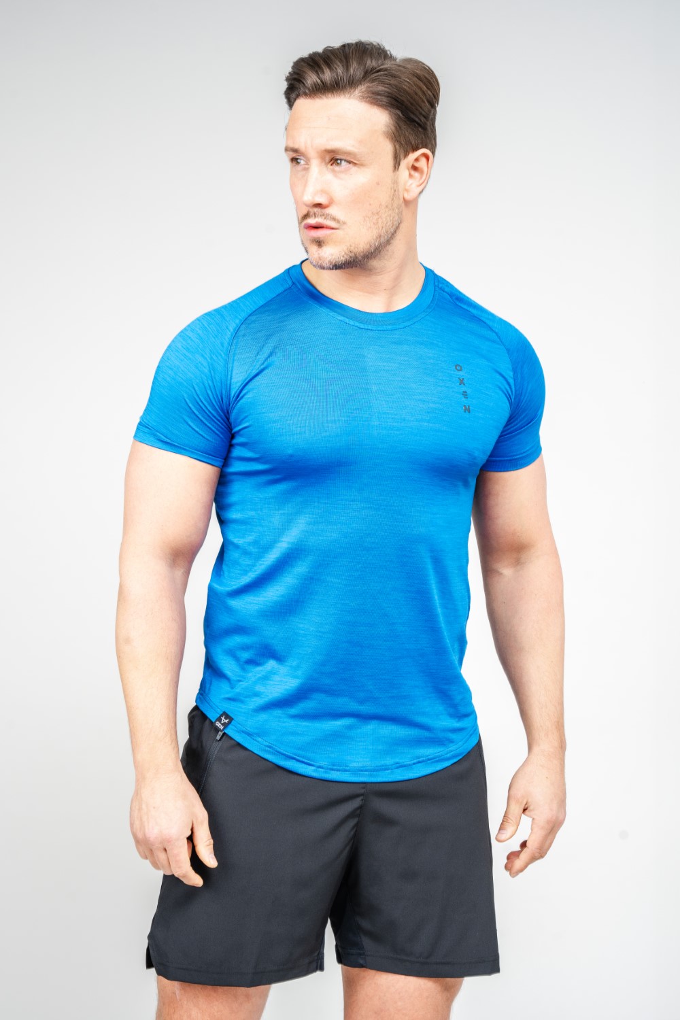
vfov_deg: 28.8
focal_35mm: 70
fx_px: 1983
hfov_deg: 19.5
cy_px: 510
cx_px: 340
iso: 320
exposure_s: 1/60
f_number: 9
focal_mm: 70
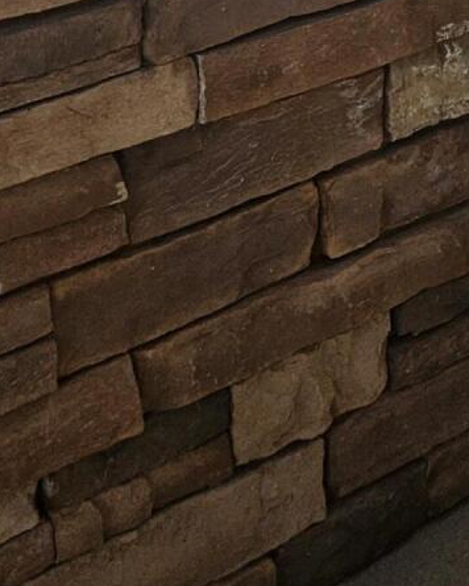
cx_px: 773
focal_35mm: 101
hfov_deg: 14.0
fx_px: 1752
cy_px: -387
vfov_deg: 16.6
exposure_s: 1/1606
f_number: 1.8
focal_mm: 5.4
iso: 25
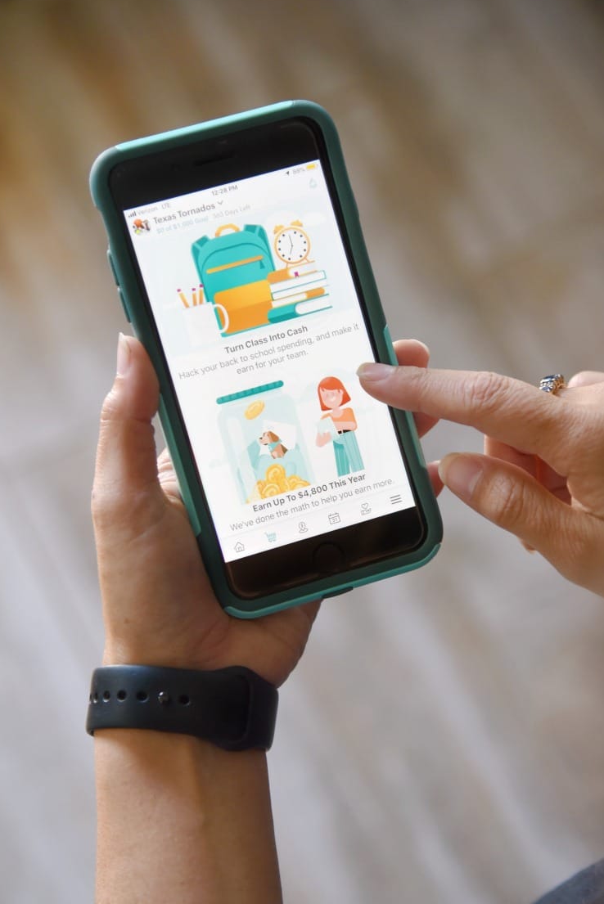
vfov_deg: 20.4
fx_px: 2513
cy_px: 500
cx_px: 348
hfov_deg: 13.7
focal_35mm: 100
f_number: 4
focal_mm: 82
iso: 800
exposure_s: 1/160
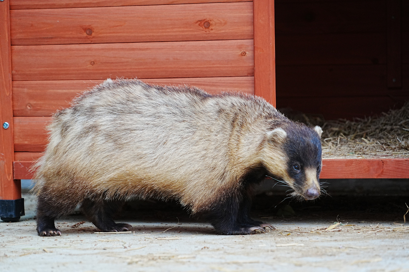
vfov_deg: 7.3
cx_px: 204
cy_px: 136
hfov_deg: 11.0
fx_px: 2124
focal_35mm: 187
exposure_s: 1/1000
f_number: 6.3
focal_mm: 187
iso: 2000
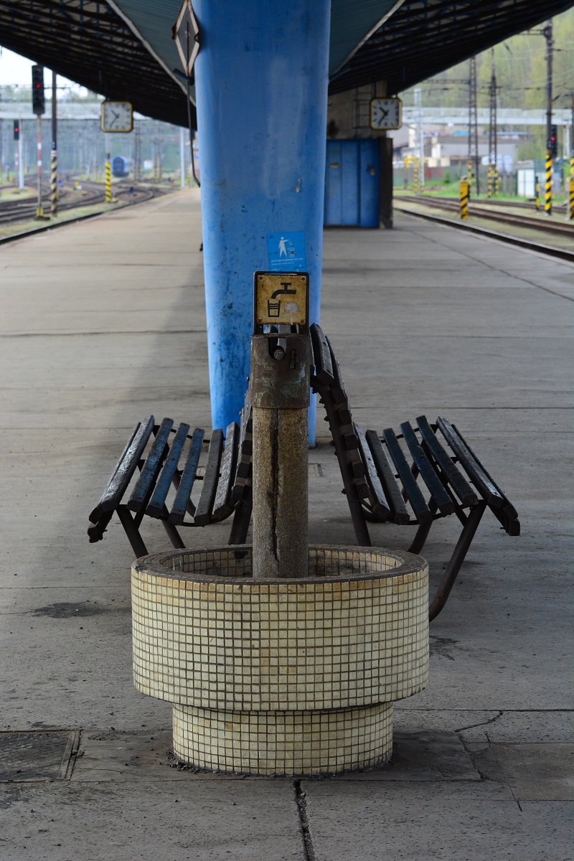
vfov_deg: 19.5
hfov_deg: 13.0
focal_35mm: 105
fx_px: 2511
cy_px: 430
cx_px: 287
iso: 500
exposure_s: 1/400
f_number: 8
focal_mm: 70
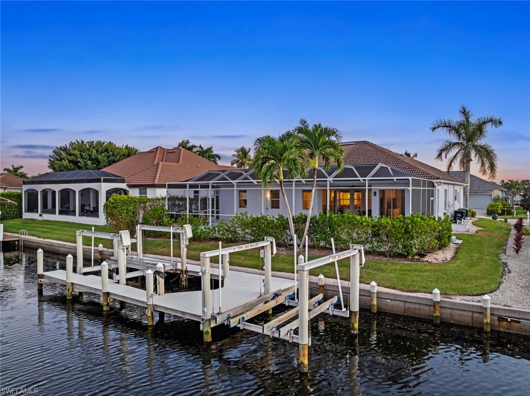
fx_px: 367
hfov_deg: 71.6
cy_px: 198
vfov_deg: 56.7
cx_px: 265
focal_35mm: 24
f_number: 2.8
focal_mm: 12.29
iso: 290
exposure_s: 1/15
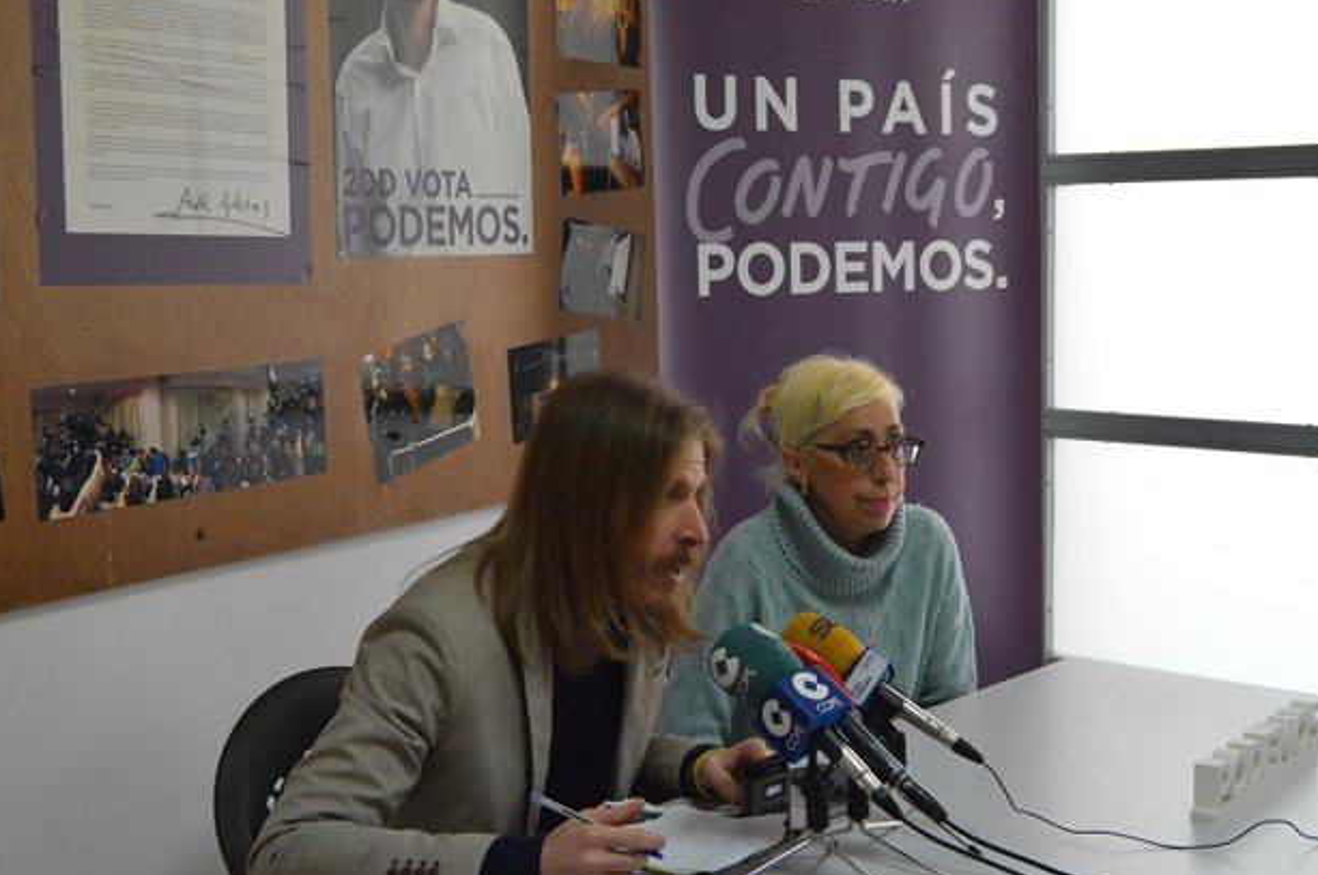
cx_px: 733
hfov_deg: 36.9
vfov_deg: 25.0
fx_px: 1974
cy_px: 486
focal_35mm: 54
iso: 3200
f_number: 4.5
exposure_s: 1/200
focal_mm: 32
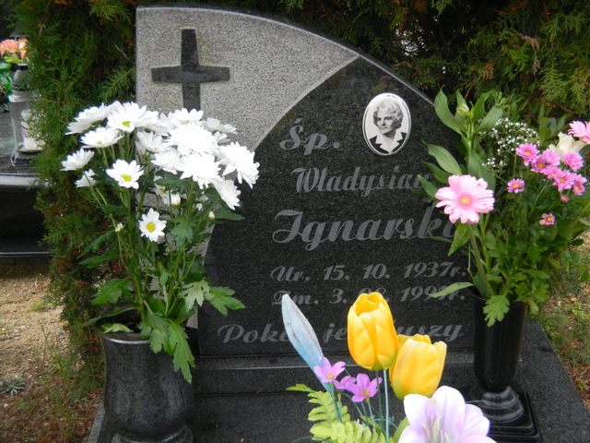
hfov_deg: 34.9
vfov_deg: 26.6
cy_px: 222
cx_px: 295
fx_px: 937
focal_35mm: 55
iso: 80
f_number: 4.2
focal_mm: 9.9
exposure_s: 1/94.2
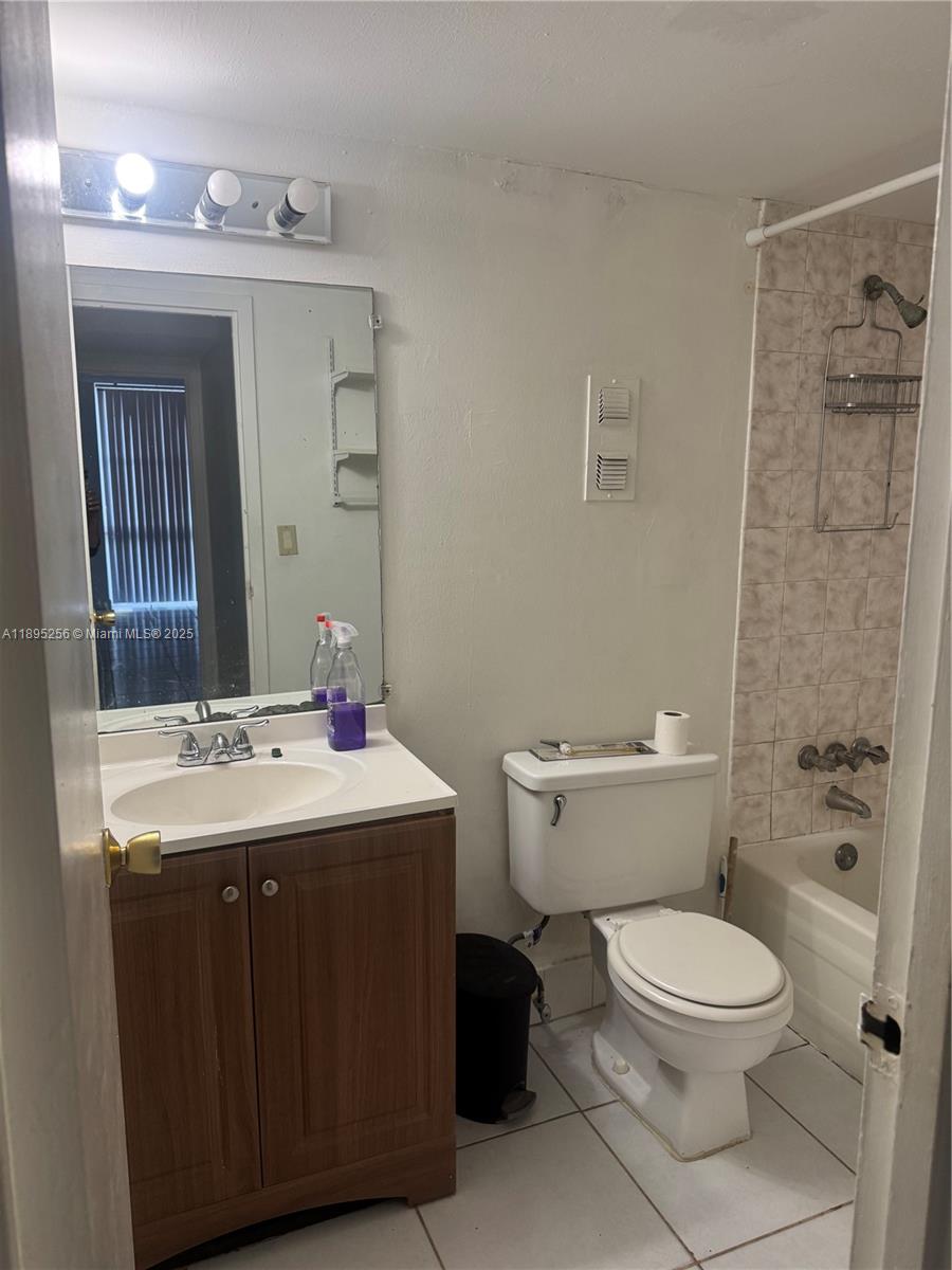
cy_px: 635
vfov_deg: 71.6
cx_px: 476
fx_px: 880
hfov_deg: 56.8
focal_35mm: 24
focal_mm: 6.76
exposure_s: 1/120
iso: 200
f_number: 1.78
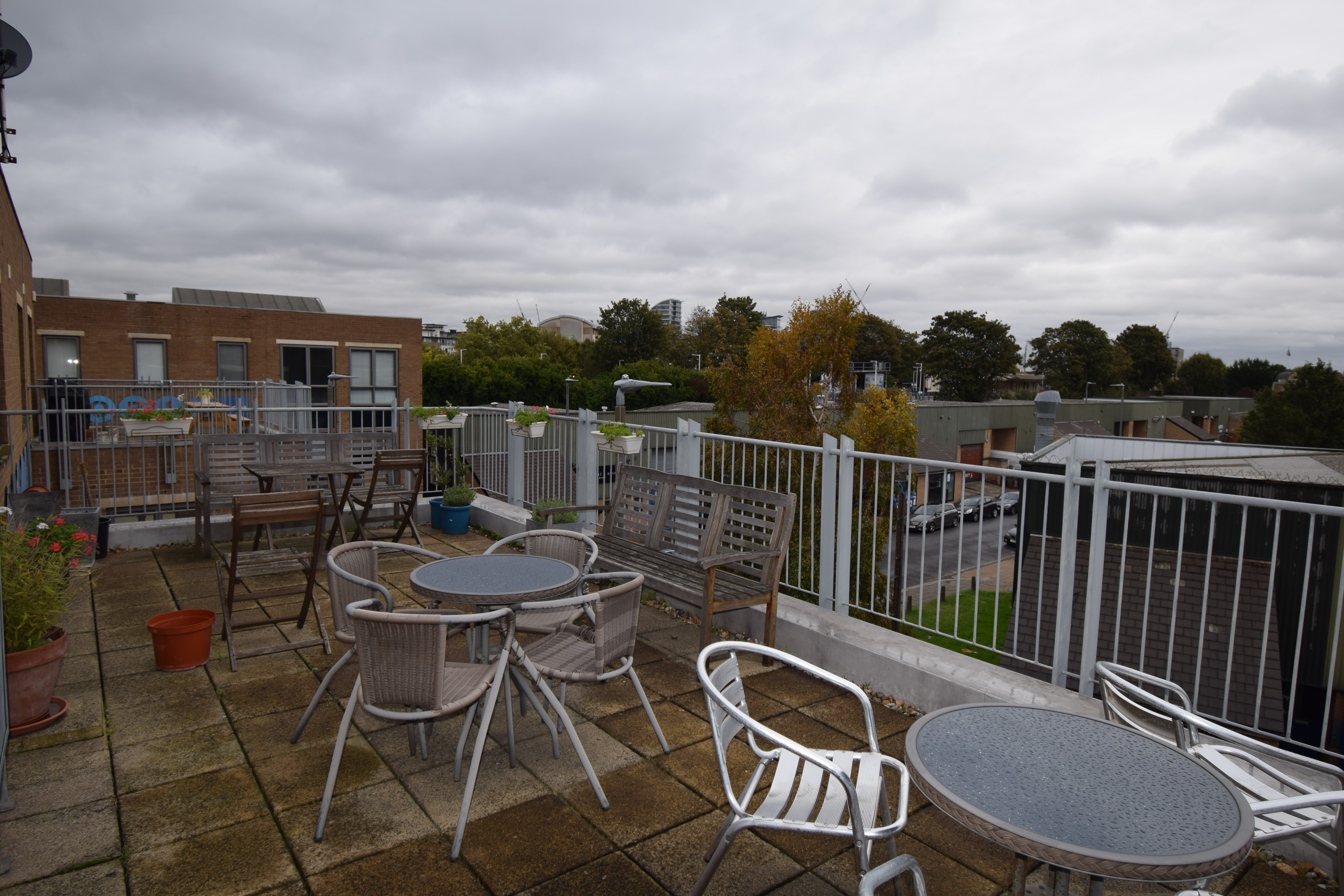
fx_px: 728
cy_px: 448
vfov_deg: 63.2
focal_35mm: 20
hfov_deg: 85.4
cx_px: 672
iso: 100
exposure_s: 1/160
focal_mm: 13
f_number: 6.3
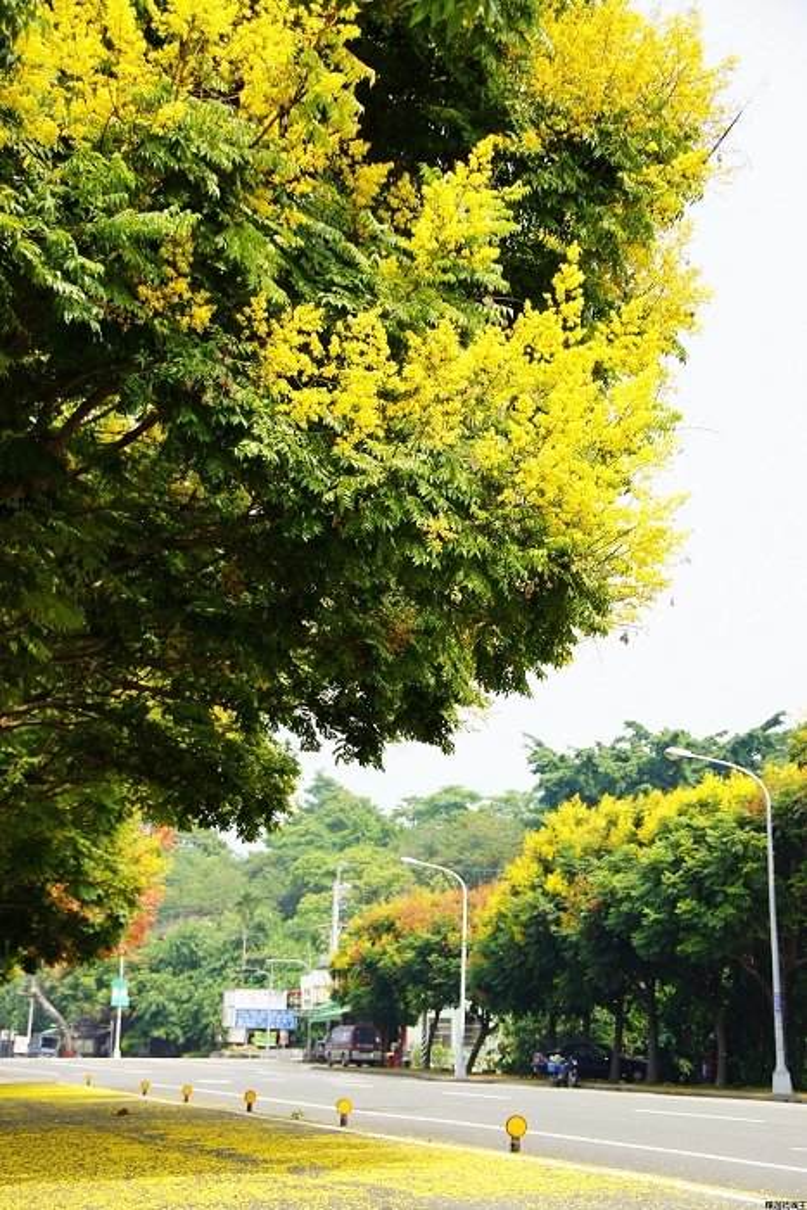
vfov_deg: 29.9
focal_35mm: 68
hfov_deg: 20.2
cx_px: 404
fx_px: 2268
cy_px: 605
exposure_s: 1/400
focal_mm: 45
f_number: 4.5
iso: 100
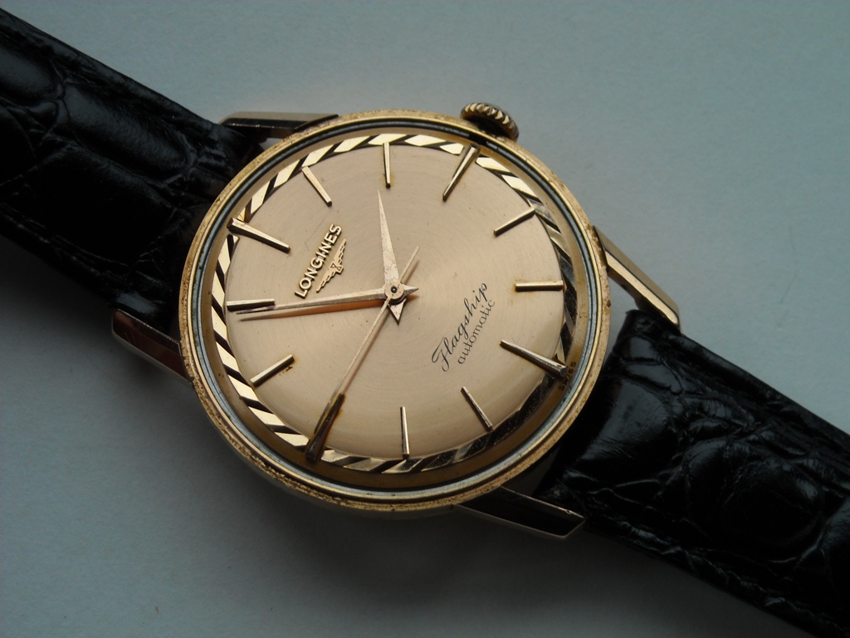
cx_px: 425
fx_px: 2308
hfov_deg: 20.9
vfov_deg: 15.7
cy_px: 319
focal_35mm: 94
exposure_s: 1/60
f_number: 4.4
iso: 70
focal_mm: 15.32
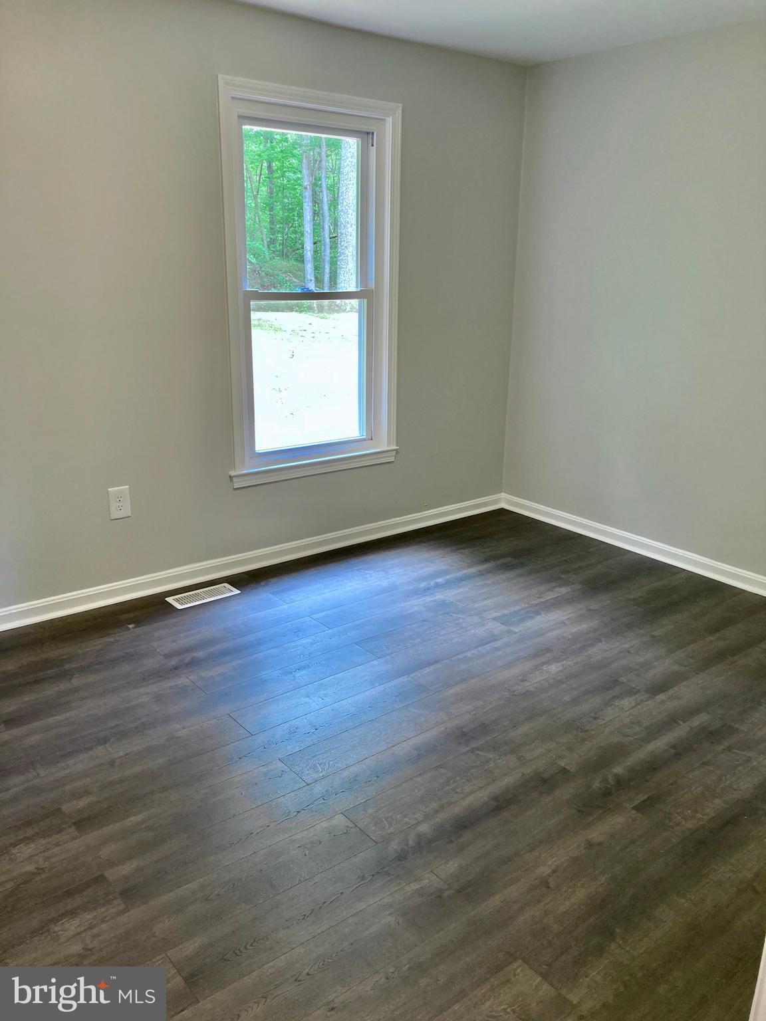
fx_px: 826
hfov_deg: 49.7
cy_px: 510
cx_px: 383
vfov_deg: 63.4
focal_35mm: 28
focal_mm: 3.99
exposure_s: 1/60
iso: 100
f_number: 1.8
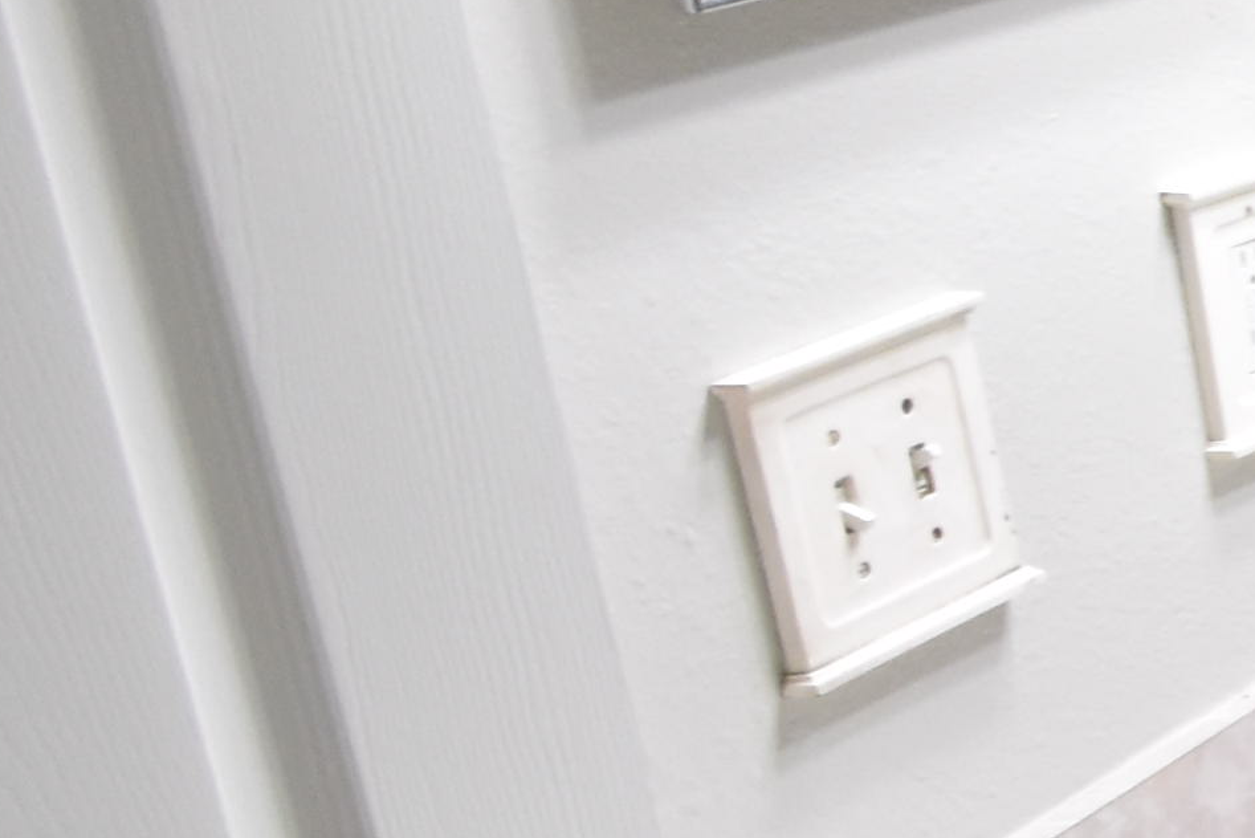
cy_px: 310
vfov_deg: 14.4
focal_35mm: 95
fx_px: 3313
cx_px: 3511
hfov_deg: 12.4
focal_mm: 10
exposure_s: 1/90
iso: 800
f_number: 3.5
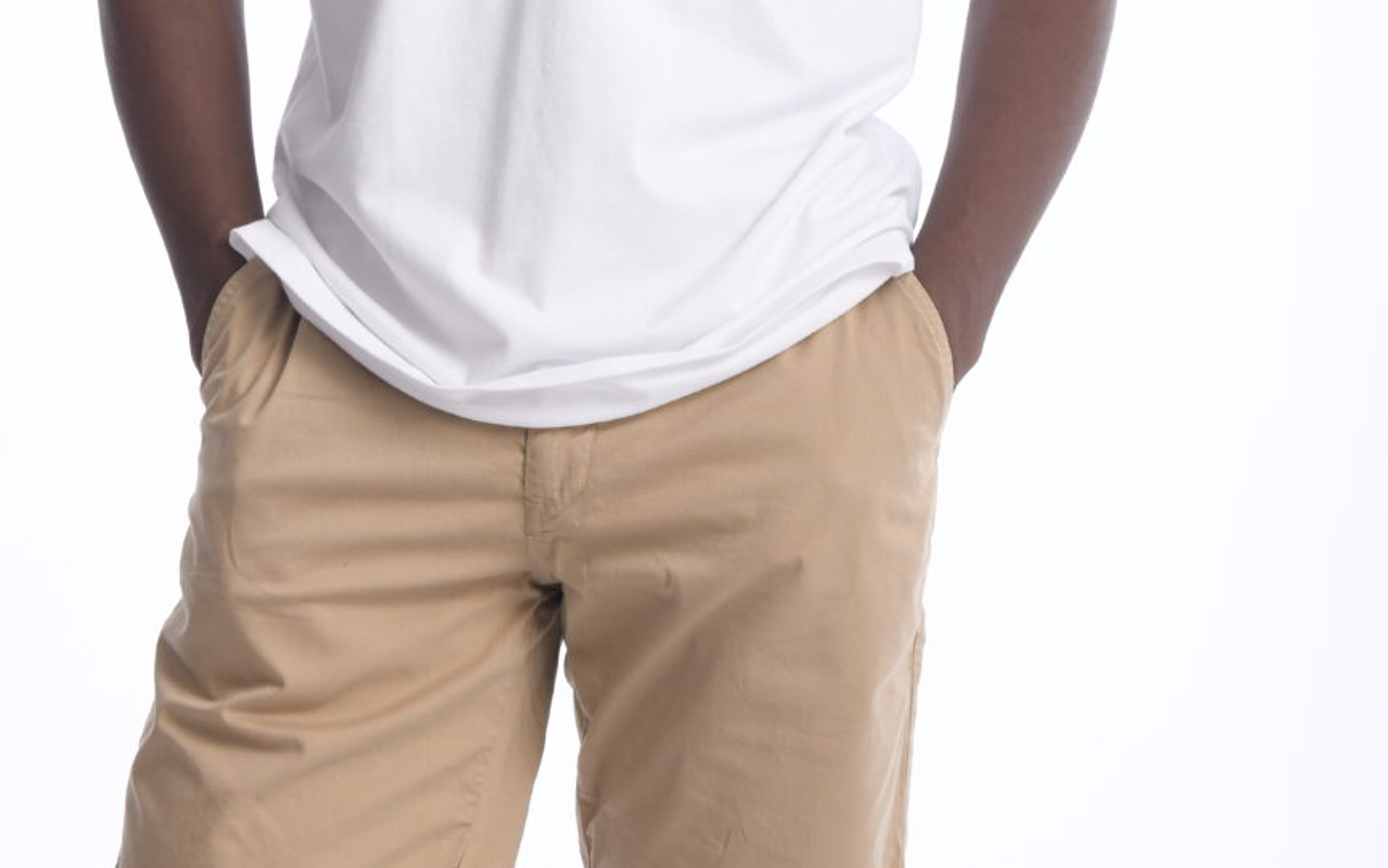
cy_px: -226
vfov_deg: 6.5
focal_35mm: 199
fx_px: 7529
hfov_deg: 10.5
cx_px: 616
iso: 500
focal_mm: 110
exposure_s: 1/250
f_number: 11
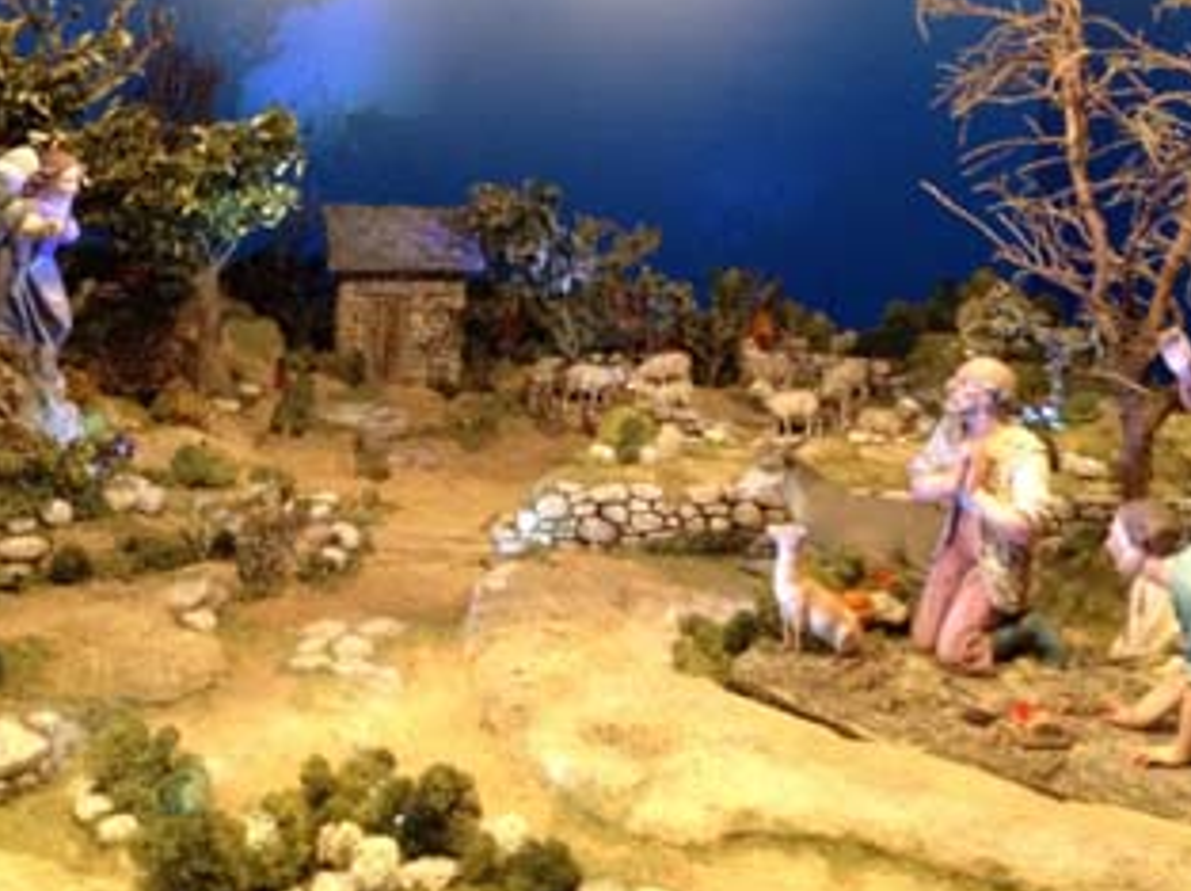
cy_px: 249
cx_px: 517
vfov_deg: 25.8
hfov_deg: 34.3
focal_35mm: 56
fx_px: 1925
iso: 400
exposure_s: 1/15
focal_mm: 4.28
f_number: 2.4
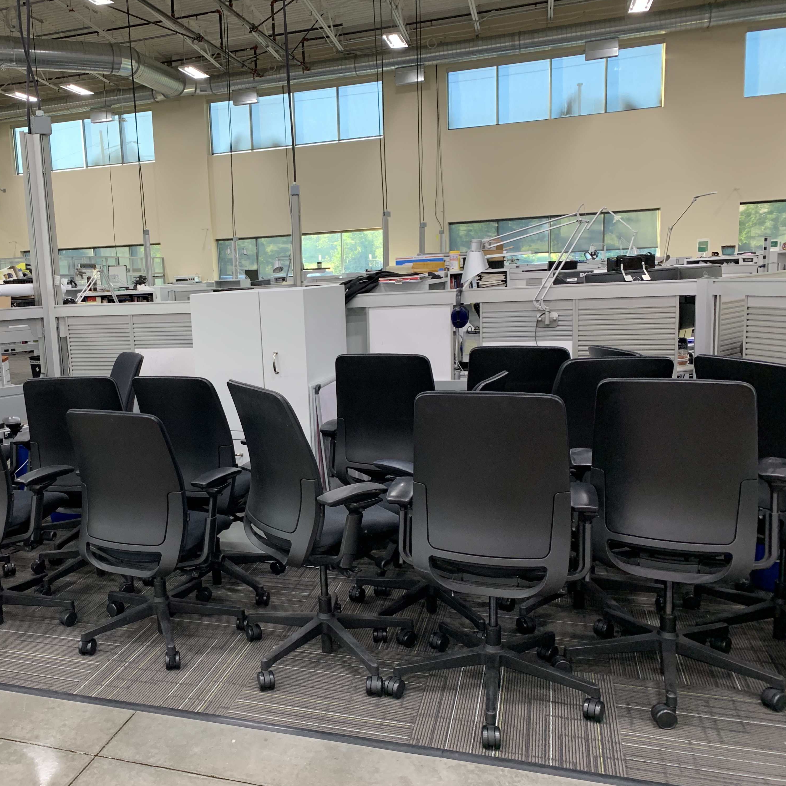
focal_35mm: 31
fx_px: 796
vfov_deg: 52.5
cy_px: 396
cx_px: 258
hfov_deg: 51.5
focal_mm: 4.25
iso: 160
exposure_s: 1/60
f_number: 1.8
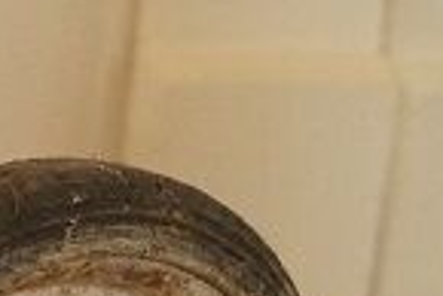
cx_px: -1004
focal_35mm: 223
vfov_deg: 6.1
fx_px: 2747
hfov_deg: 7.7
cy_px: 362
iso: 1600
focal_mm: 22
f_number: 4.5
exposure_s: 1/60
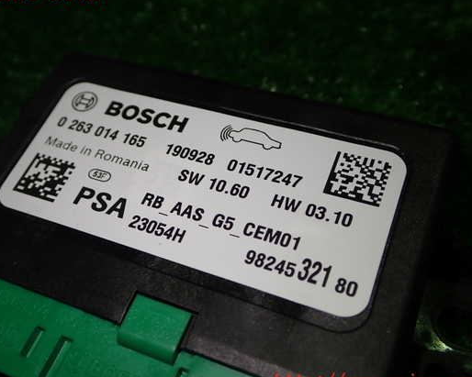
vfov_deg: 36.5
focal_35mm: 41
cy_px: 188
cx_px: 207
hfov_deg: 44.7
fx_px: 573
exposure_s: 1/80
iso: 100
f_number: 2.5
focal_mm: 6.37
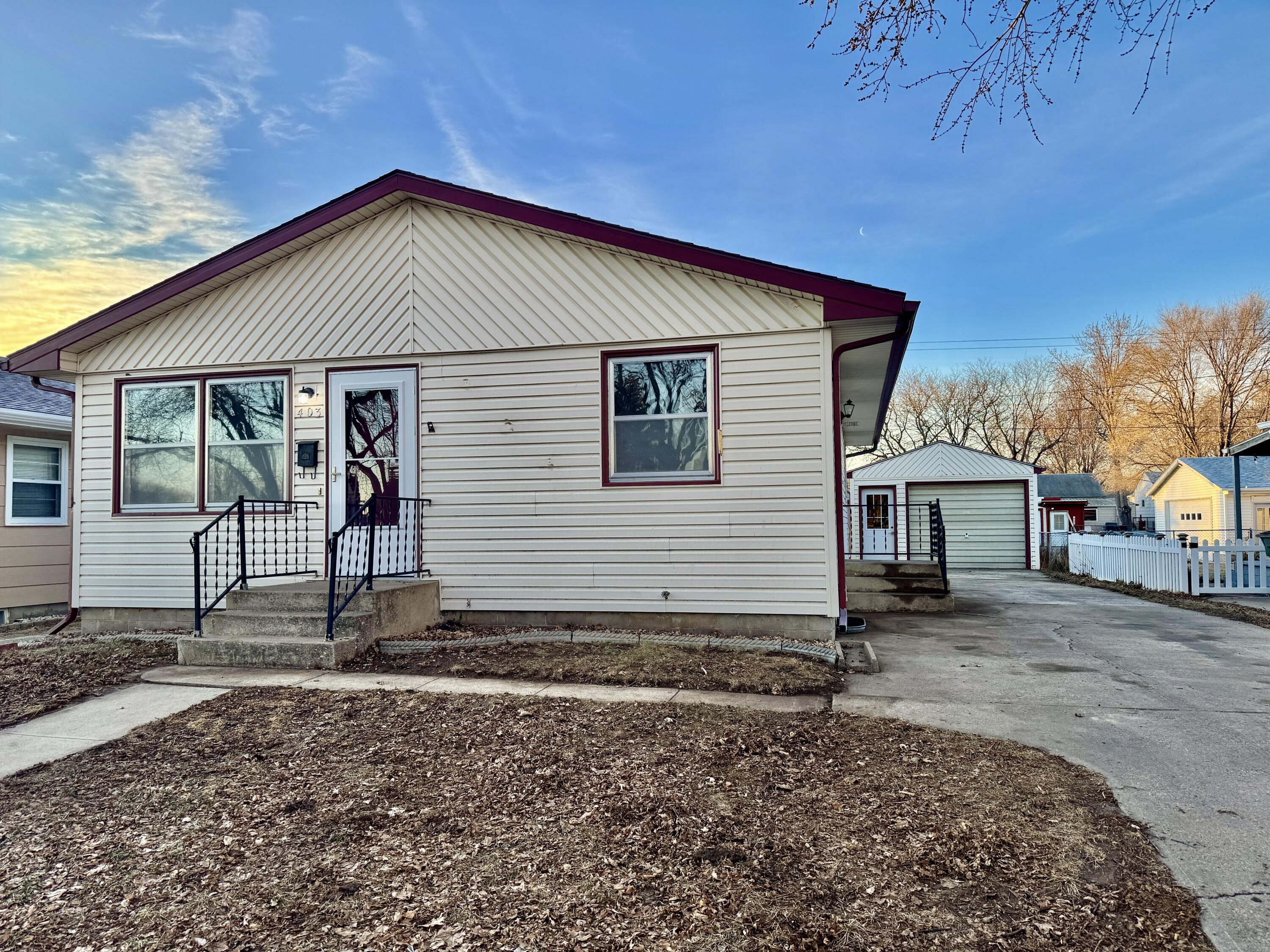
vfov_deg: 56.8
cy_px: 476
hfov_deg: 71.6
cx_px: 635
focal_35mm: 24
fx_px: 881
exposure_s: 1/518
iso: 80
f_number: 1.78
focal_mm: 6.76
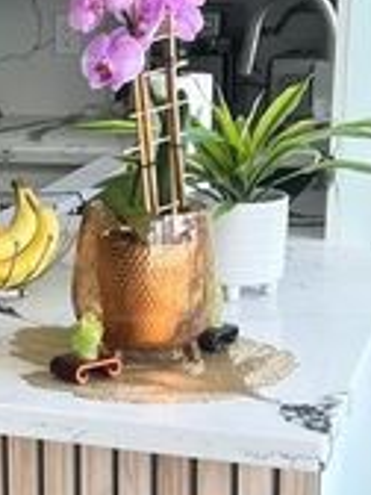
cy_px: 255
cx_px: -353
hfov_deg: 12.7
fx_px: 1472
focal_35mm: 103
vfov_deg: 19.1
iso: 64
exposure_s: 1/121
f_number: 1.5
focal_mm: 5.7
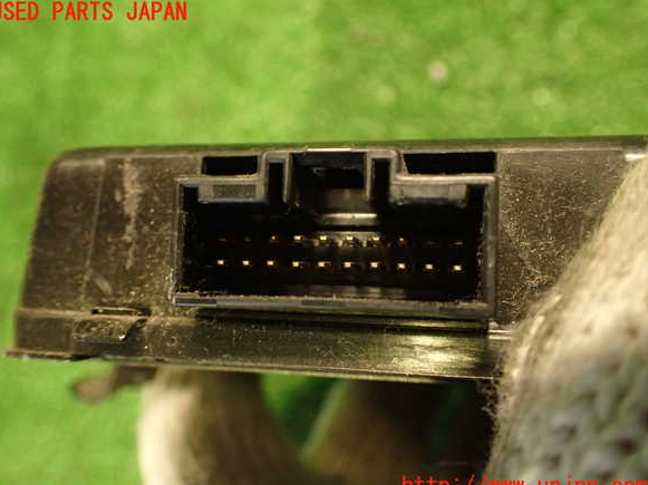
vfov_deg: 45.4
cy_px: 250
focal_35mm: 31
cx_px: 319
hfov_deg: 58.4
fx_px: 580
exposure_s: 1/30
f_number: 2.3
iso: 800
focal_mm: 5.4
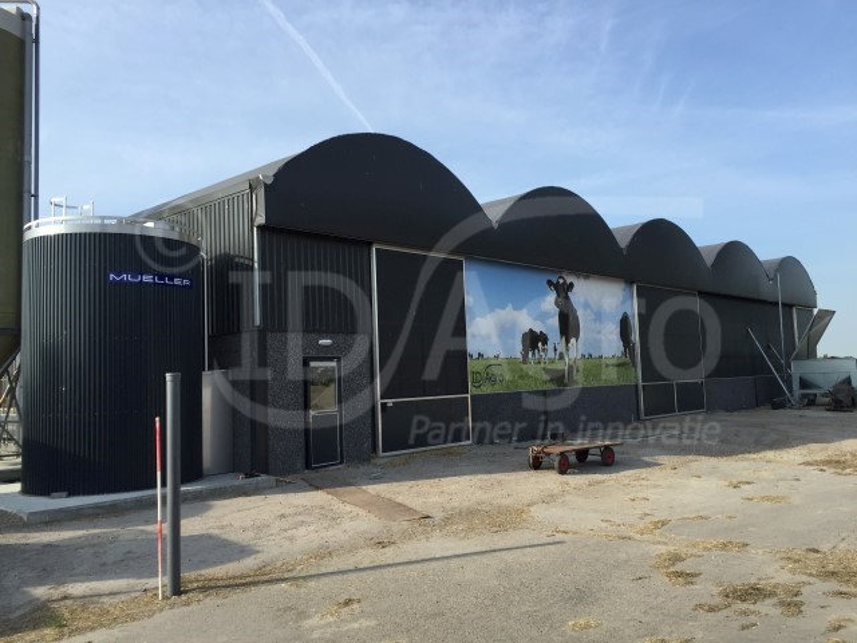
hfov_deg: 61.7
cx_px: 428
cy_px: 322
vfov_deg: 48.2
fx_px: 718
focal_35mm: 29
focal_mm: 4.15
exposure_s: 1/1276
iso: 32
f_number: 2.2
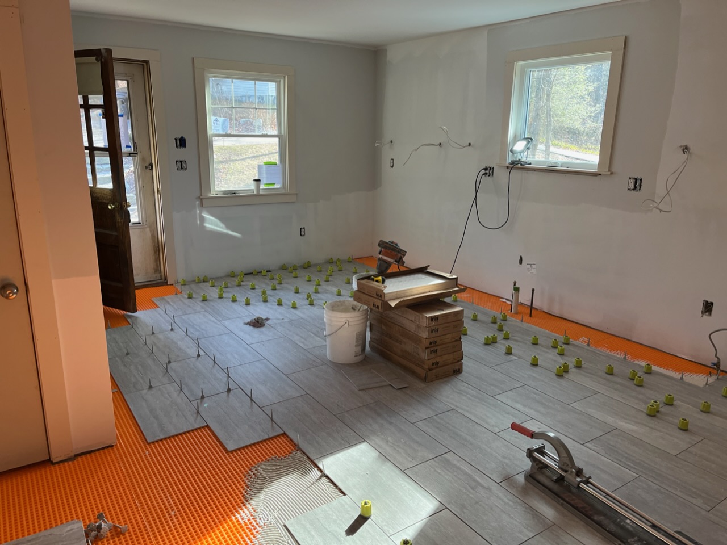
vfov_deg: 53.1
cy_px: 272
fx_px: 546
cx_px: 364
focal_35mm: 26
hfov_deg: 67.3
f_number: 1.6
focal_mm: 5.1
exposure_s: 1/120
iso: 100
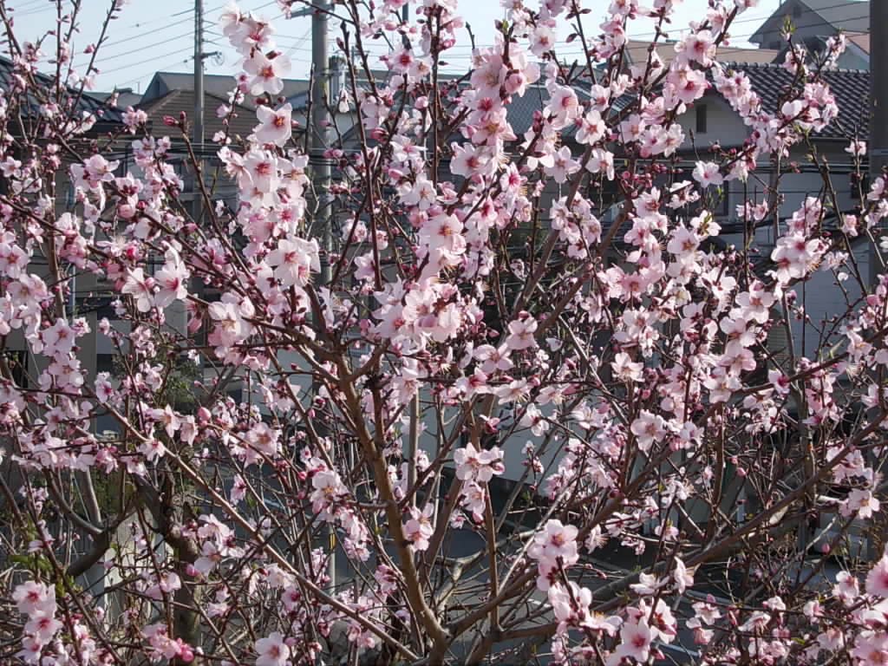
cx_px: 444
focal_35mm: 82
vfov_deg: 18.0
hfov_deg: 23.8
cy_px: 333
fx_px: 2104
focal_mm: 11.6
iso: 80
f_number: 4.8
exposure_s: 1/400
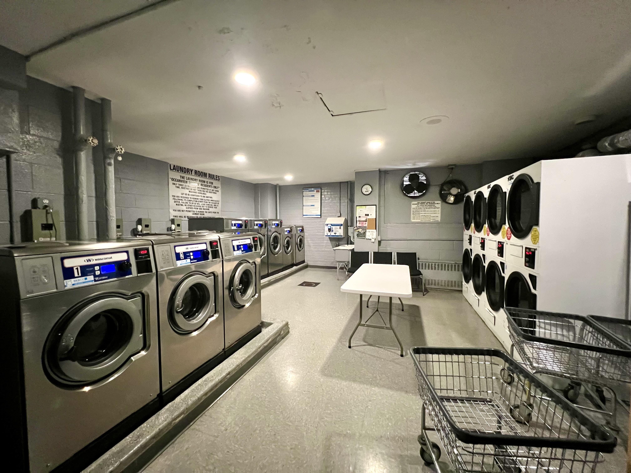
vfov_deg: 89.9
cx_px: 316
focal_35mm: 13
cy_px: 236
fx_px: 237
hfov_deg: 106.2
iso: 1000
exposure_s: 1/40
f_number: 1.8
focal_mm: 1.57
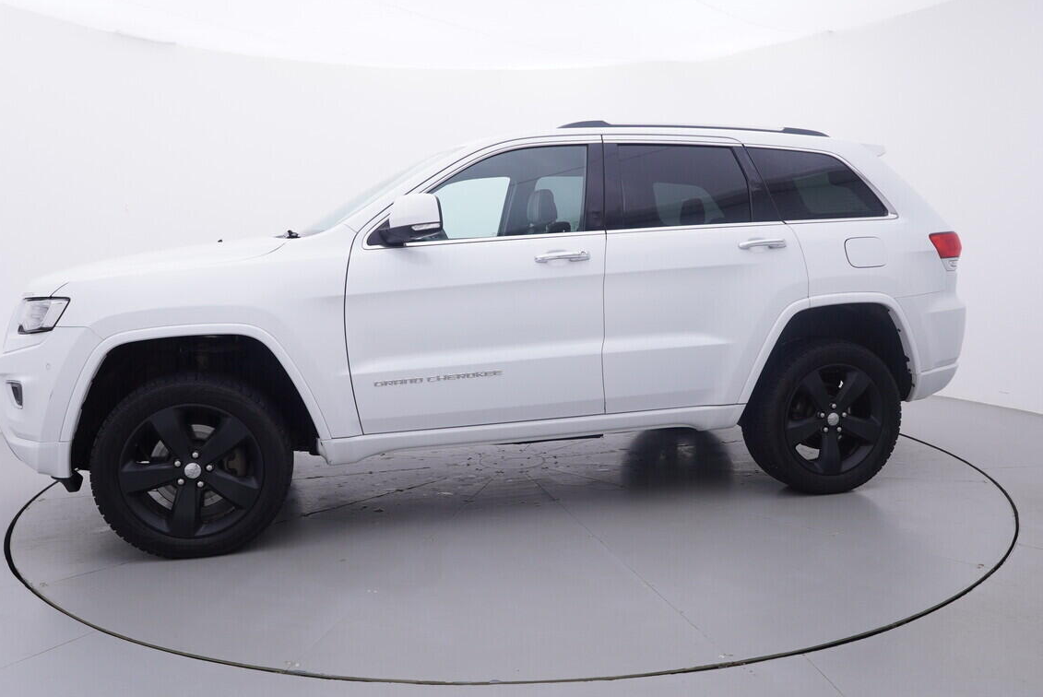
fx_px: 830
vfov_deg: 45.5
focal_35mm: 29
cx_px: 512
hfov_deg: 64.3
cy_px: 351
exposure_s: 1/80
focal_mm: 15
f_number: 5
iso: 200
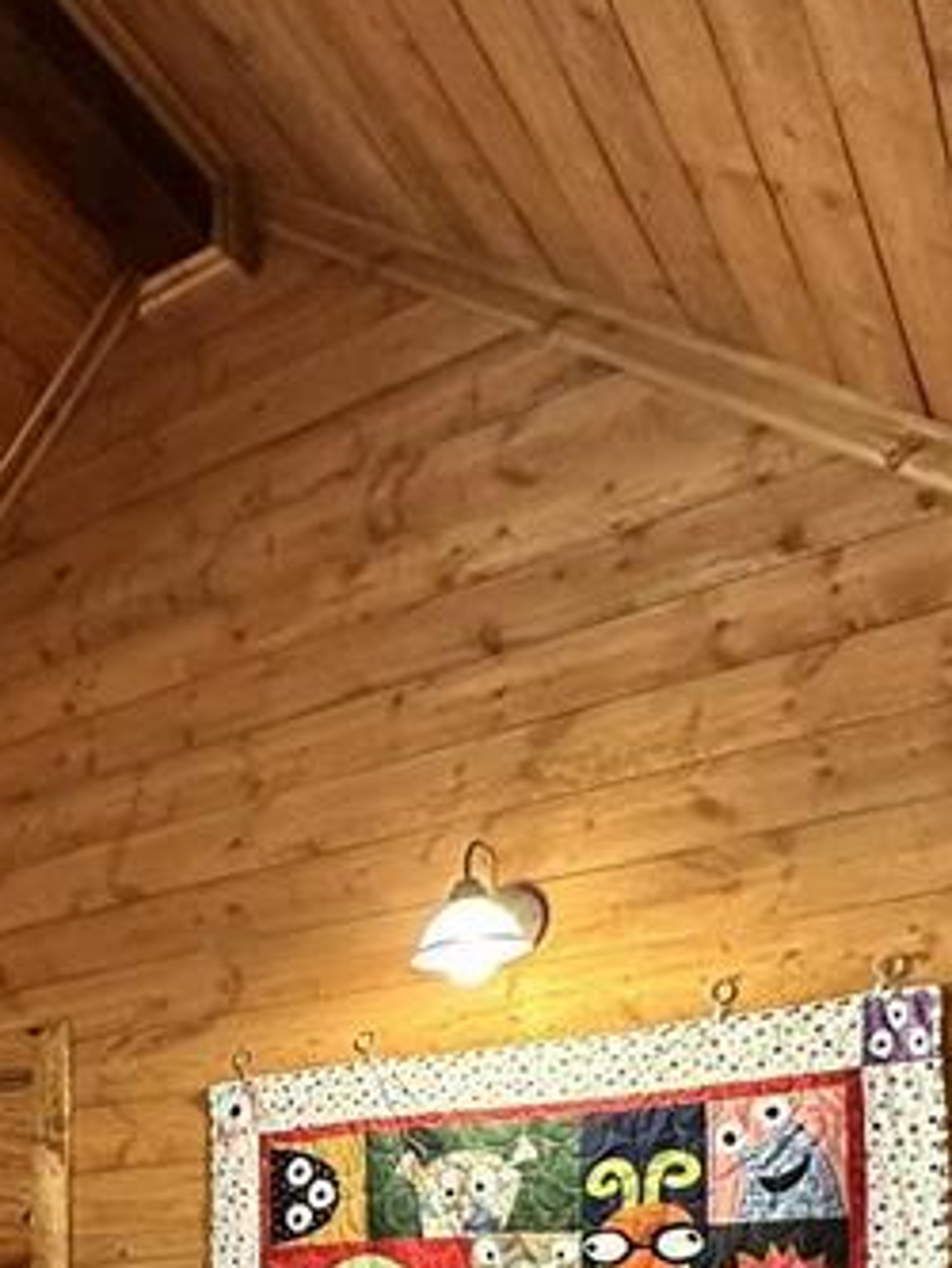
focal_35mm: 43
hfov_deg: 30.7
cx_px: -46
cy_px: 1356
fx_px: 1576
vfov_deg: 37.5
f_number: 2.2
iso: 500
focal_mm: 2.22
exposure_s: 1/60
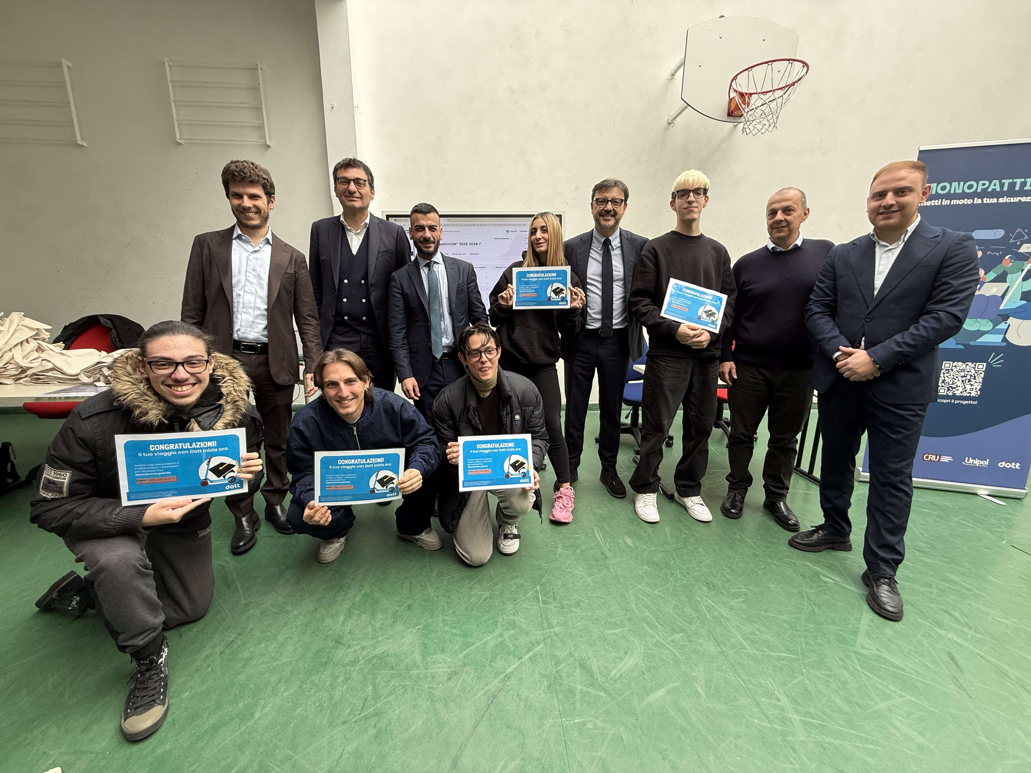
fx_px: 417
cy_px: 386
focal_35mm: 14
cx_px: 516
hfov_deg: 102.1
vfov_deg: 85.7
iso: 100
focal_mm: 2.22
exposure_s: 1/99
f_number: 2.2
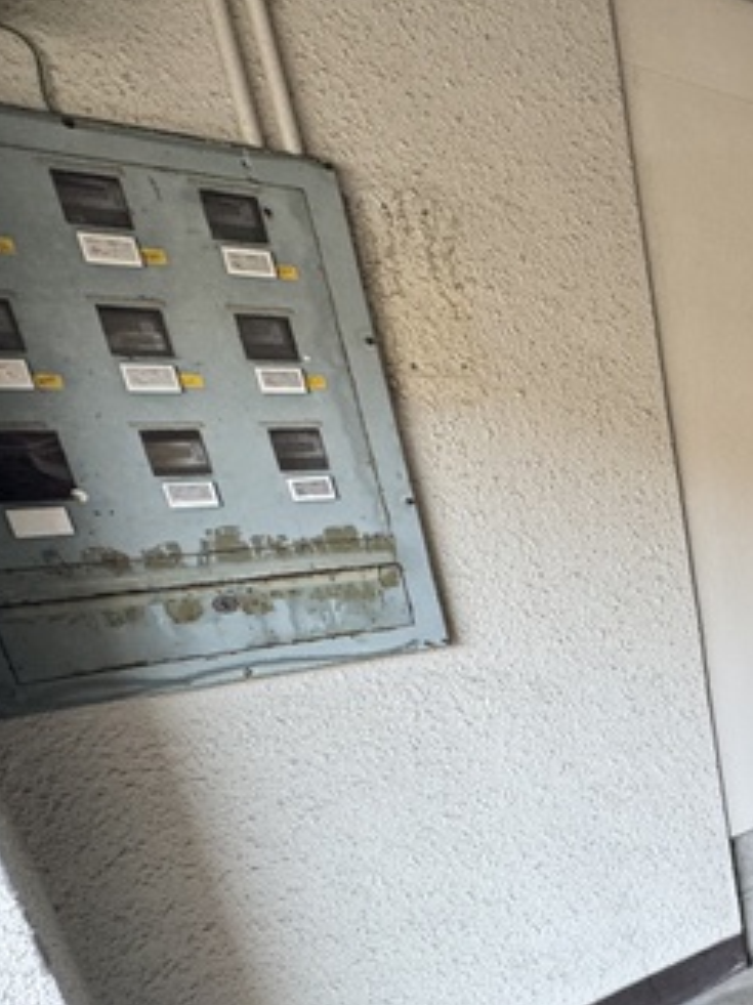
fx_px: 871
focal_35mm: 30
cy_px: 724
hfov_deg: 31.4
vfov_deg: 57.6
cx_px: 1054
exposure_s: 1/99
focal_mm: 2.22
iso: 160
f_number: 2.2
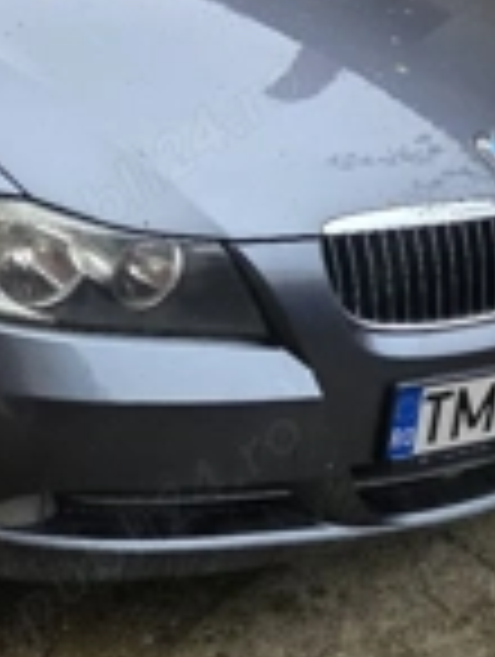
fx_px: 1198
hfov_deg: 21.6
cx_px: -104
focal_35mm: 63
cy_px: 225
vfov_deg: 30.5
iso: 200
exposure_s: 1/182
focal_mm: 6.3
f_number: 1.7
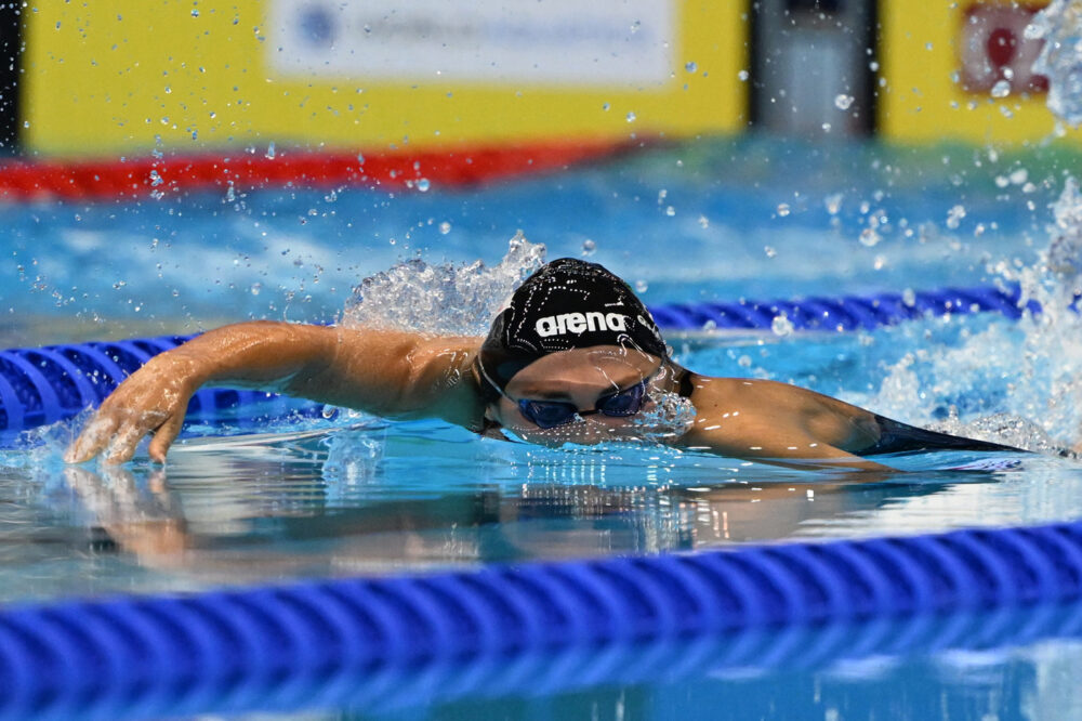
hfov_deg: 3.4
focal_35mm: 600
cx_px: 541
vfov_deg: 2.3
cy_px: 360
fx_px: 18026
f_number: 3.5
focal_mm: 400
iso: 4000
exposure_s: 1/2000
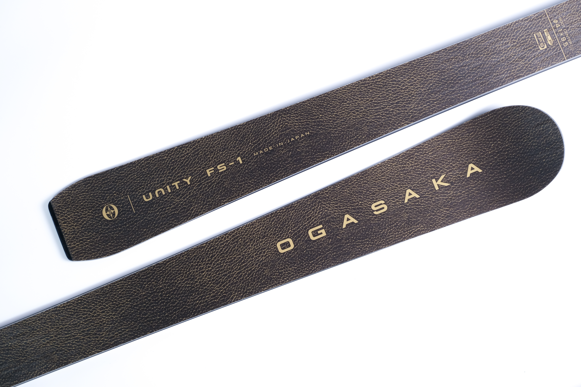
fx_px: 871
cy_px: 194
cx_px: 290
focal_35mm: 54
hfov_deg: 36.9
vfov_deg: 25.1
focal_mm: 36.3
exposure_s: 1/30
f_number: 5.2
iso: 320
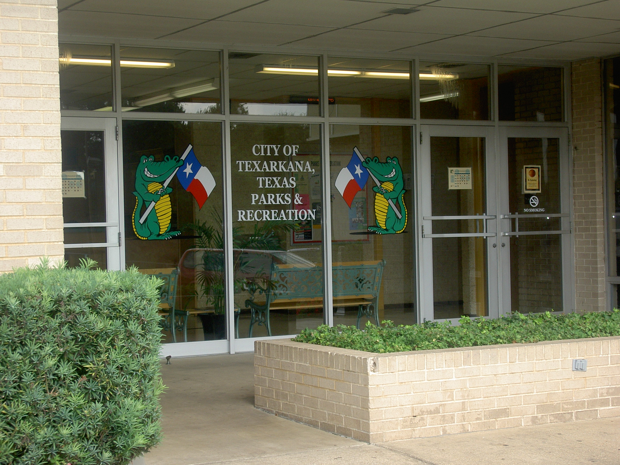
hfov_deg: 26.0
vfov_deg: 19.6
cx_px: 310
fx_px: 1343
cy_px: 232
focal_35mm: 75
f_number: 4.2
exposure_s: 1/125
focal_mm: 12.4
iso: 50
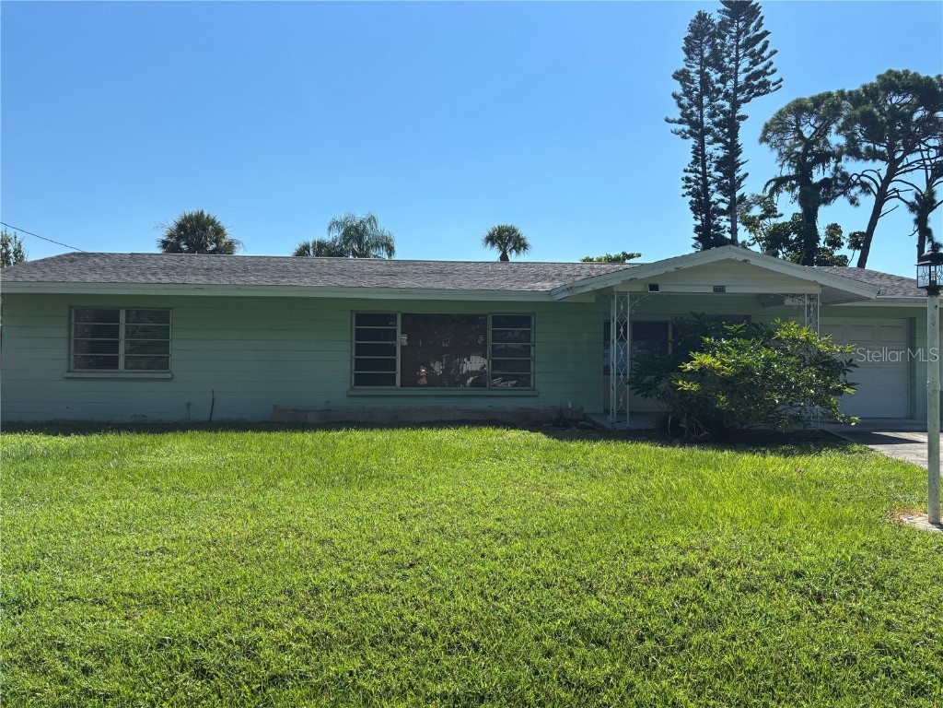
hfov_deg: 67.3
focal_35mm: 26
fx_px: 708
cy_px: 354
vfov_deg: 53.1
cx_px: 472
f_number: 1.6
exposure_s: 1/3650
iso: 50
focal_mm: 5.96
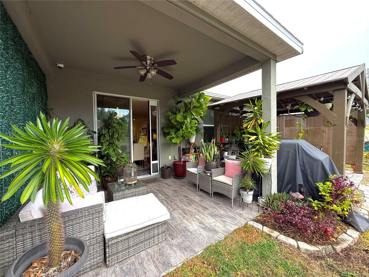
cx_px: 184
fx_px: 149
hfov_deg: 102.1
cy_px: 138
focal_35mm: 14
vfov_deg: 85.7
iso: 80
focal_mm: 2.22
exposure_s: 1/99
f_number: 2.2
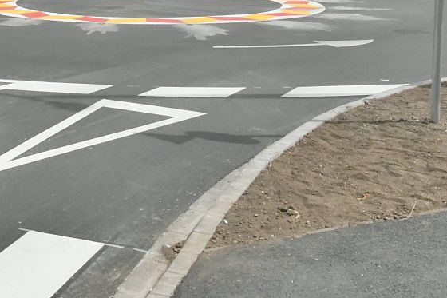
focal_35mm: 60
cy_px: -29
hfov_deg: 32.5
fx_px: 745
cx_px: 89
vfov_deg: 21.5
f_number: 22
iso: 5000
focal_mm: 14
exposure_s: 1/2000
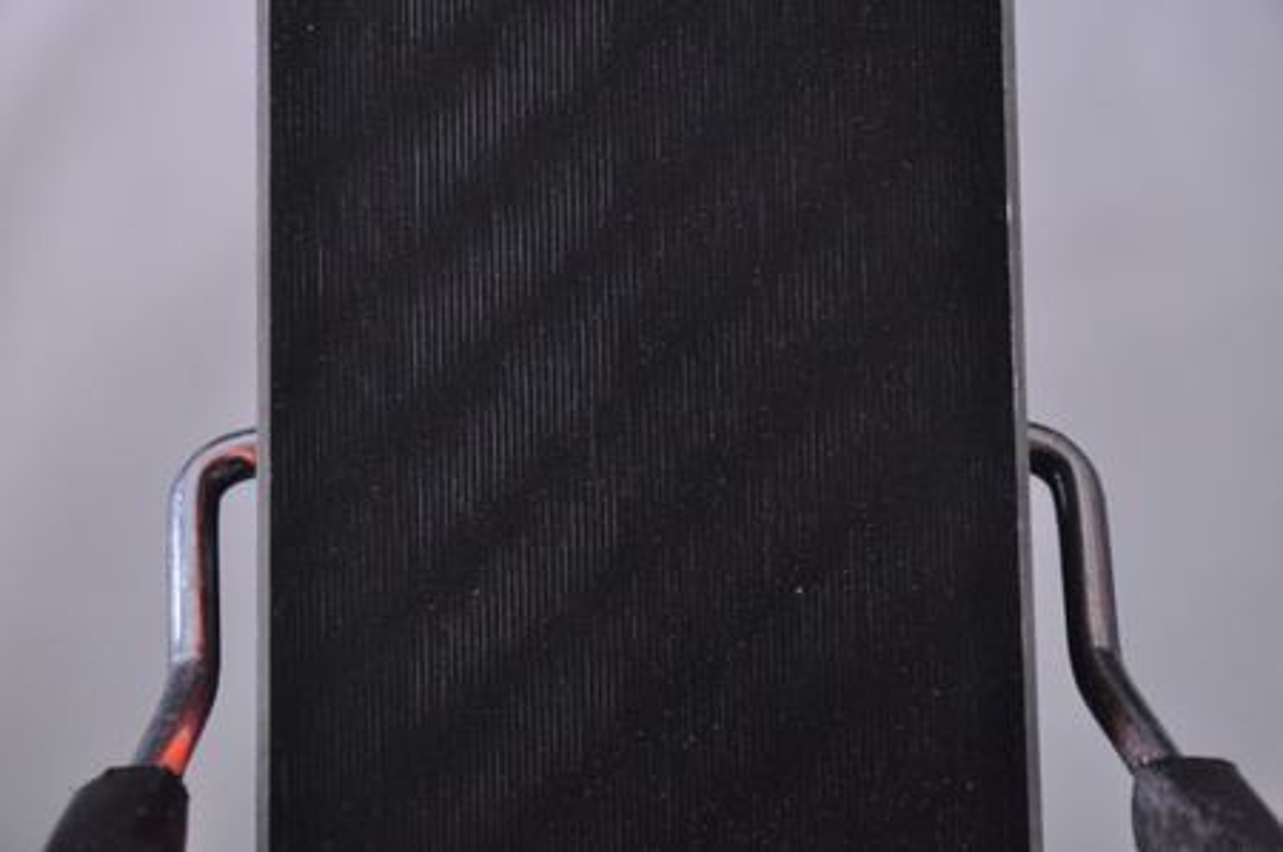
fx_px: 5607
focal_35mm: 158
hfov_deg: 13.1
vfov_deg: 8.7
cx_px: 642
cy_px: 426
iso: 3200
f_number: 9.5
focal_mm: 105
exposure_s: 1/125
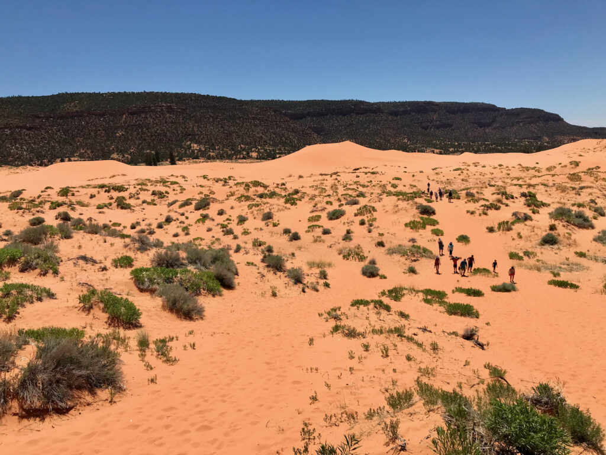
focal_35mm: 28
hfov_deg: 63.4
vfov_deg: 49.7
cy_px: 228
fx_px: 490
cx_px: 303
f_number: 1.8
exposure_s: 1/4566
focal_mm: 3.99
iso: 20
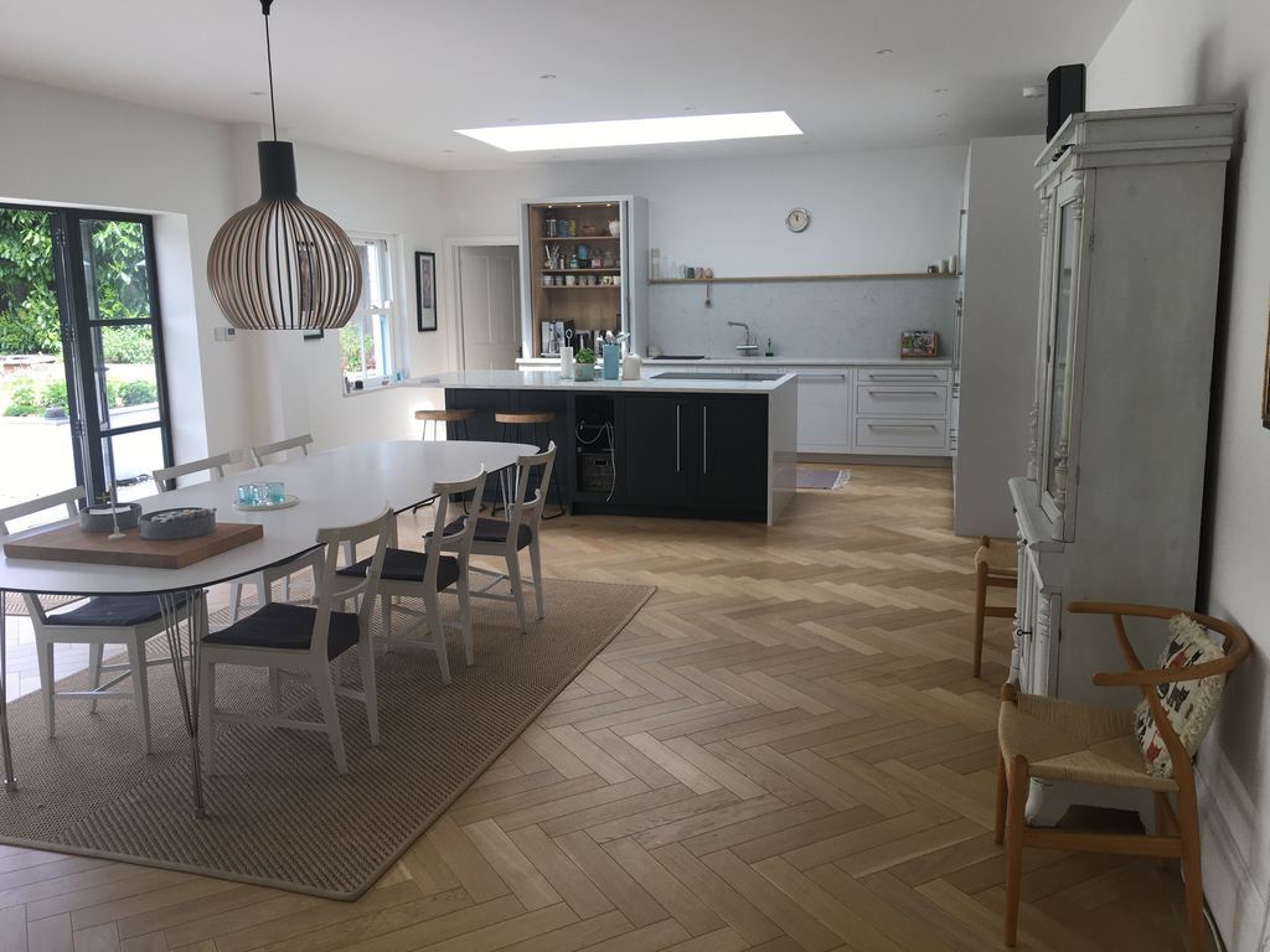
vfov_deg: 48.2
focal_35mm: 29
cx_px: 635
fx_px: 1064
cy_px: 476
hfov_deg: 61.7
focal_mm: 4.15
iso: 25
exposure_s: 1/100
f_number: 2.2
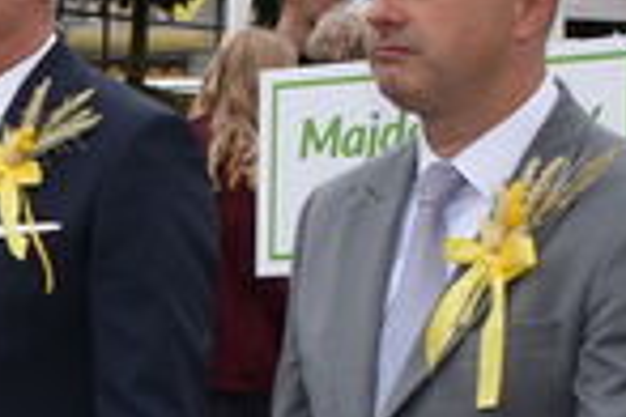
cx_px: -409
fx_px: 3634
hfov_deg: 9.5
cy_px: 453
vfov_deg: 6.5
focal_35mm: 209
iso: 100
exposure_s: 1/200
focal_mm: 20
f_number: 8
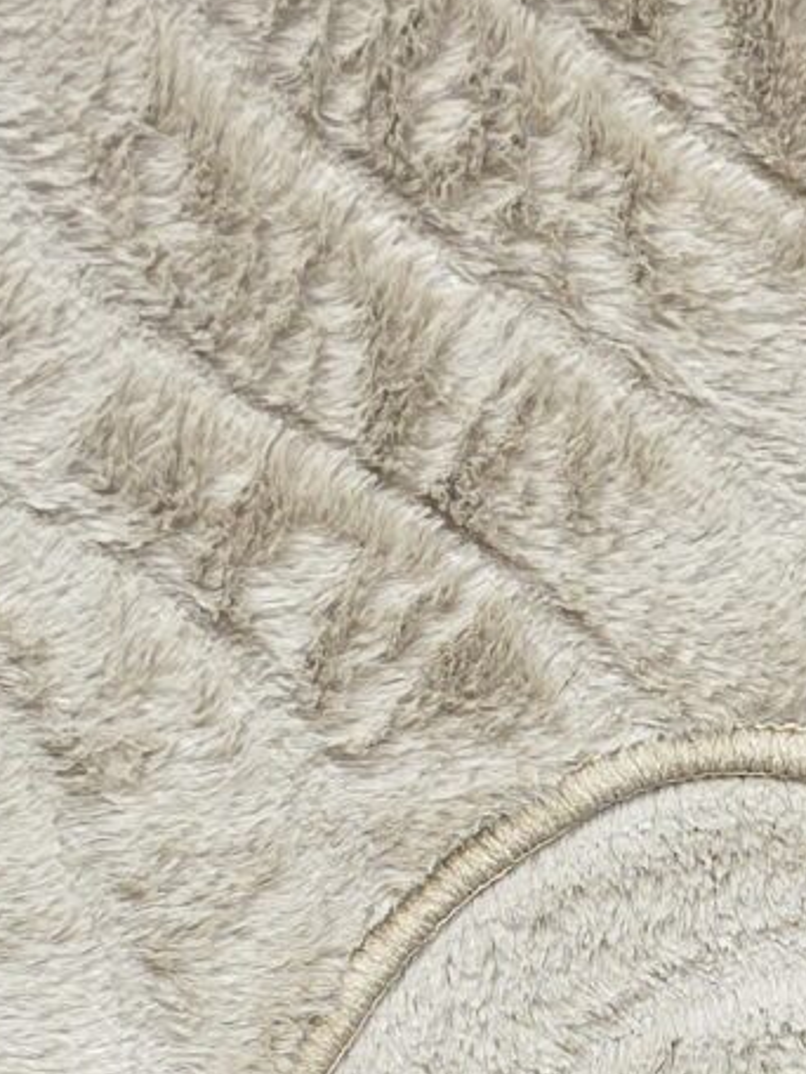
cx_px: 761
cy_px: 1168
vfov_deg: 14.9
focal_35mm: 129
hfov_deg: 11.4
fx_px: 4005
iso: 40
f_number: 1.7
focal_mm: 6.3
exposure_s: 1/50
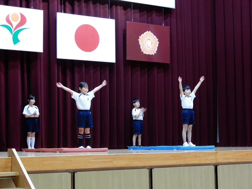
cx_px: 126
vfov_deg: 21.0
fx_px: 510
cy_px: 94
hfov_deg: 27.8
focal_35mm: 70
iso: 400
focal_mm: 12.5
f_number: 4.5
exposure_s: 1/15
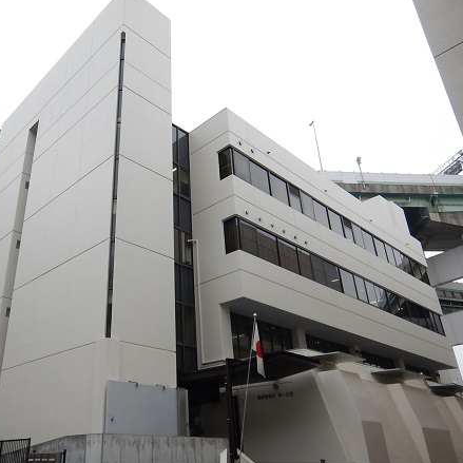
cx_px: 155
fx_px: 439
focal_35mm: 29
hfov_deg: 54.5
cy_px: 232
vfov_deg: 55.6
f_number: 2.8
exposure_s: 1/400
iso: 125
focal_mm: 4.3
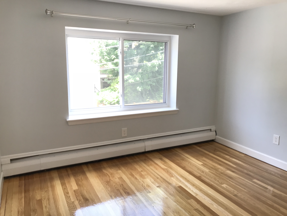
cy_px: 108
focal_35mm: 28
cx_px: 144
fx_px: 232
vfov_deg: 49.7
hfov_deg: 63.4
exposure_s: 1/60
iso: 25
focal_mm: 3.99
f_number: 1.8
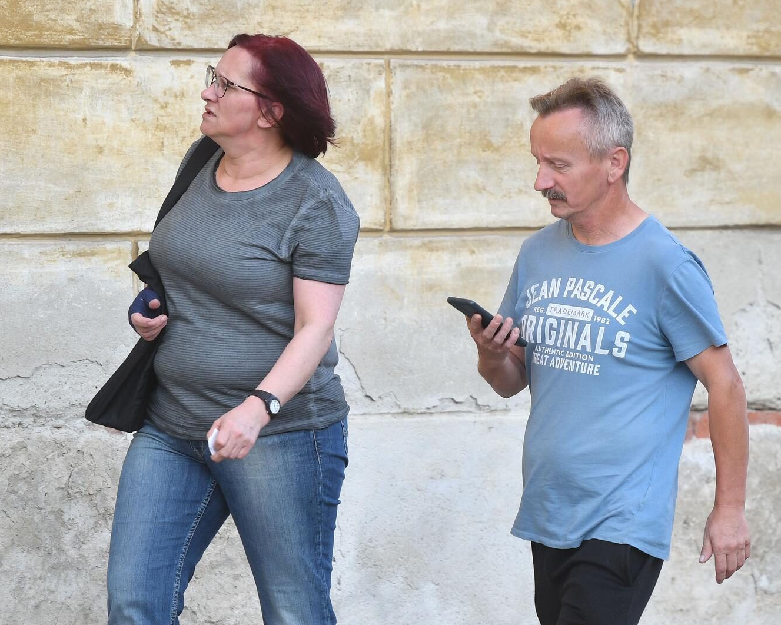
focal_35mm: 198
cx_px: 384
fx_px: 4577
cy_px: 312
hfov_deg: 9.8
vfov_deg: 7.8
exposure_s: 1/400
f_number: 5
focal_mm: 175
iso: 160
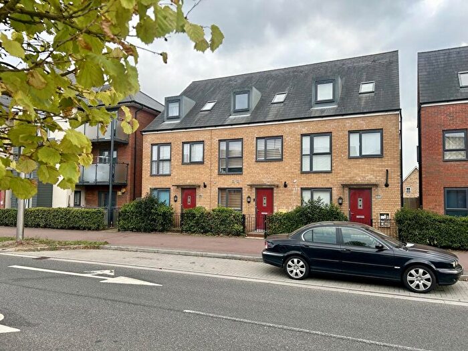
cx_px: 234
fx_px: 352
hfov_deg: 67.3
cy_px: 176
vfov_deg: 53.1
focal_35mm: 26
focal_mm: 5.7
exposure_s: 1/1135
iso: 50
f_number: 1.5
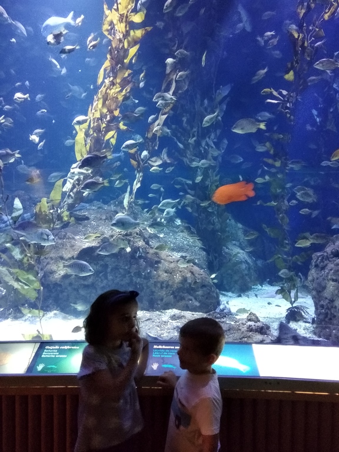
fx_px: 339
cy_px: 226
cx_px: 170
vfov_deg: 67.3
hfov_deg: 53.1
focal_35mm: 26
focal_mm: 3.81
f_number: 2.2
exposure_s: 1/20
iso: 2500
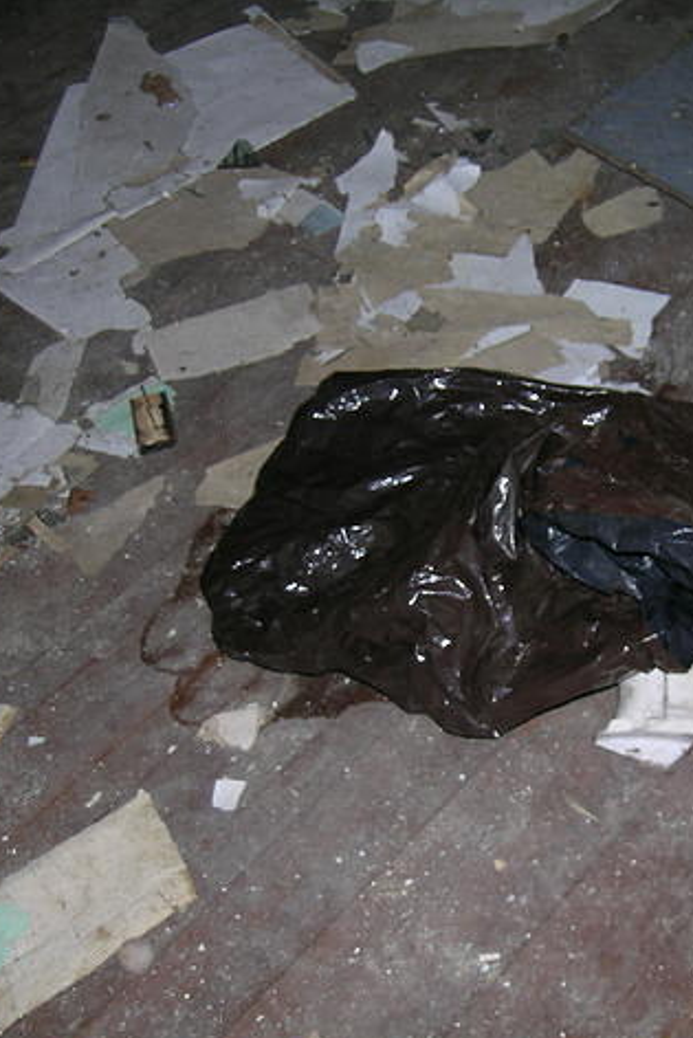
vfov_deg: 36.2
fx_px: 1587
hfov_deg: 24.2
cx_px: 565
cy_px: 526
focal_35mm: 55
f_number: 3.1
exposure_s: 1/60.1
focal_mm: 8
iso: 50
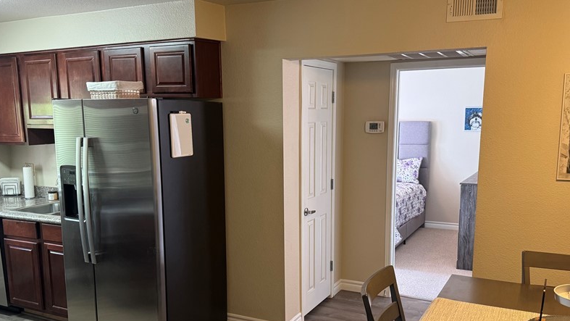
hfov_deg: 58.0
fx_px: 514
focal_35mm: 34
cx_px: 280
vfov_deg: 34.5
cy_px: 197
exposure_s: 1/60
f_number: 1.78
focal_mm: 6.76
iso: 320
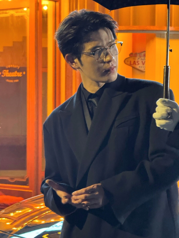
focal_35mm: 120
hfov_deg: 12.3
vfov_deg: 16.4
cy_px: 119
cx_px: 90
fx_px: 827
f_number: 2.8
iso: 1000
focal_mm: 15.66
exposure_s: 1/25
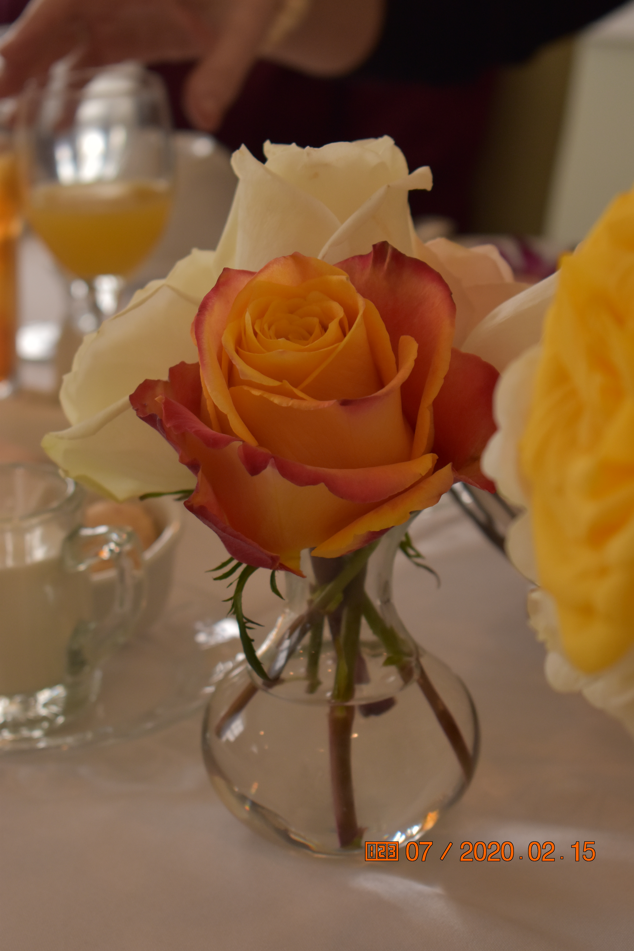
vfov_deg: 24.6
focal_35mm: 82
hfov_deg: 16.6
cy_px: 476
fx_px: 2179
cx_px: 317
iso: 640
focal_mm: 55
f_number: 5.6
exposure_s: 1/250
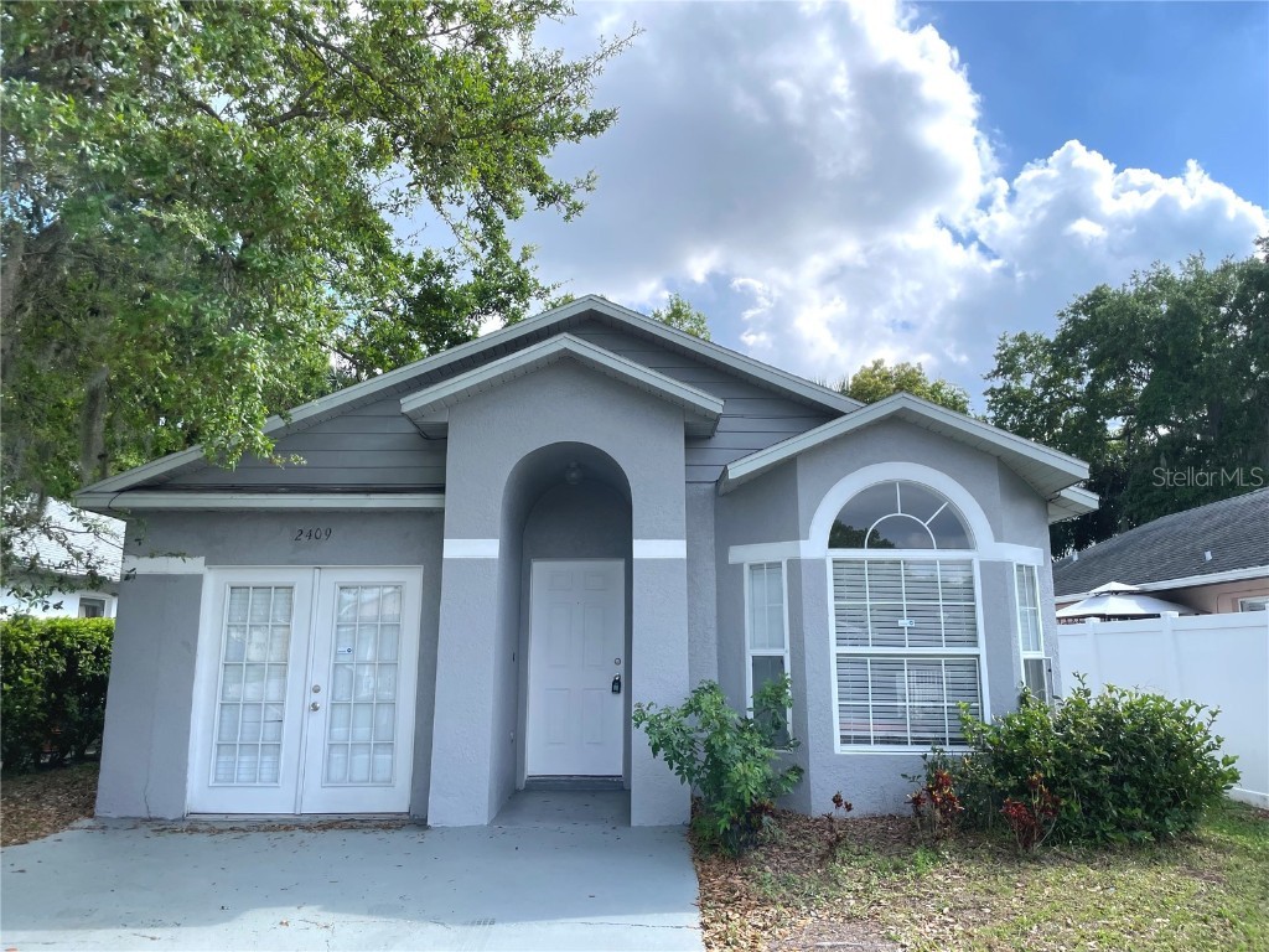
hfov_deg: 67.3
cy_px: 476
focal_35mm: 26
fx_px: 953
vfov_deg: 53.1
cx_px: 634
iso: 32
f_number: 1.6
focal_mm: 4.2
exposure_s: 1/3300
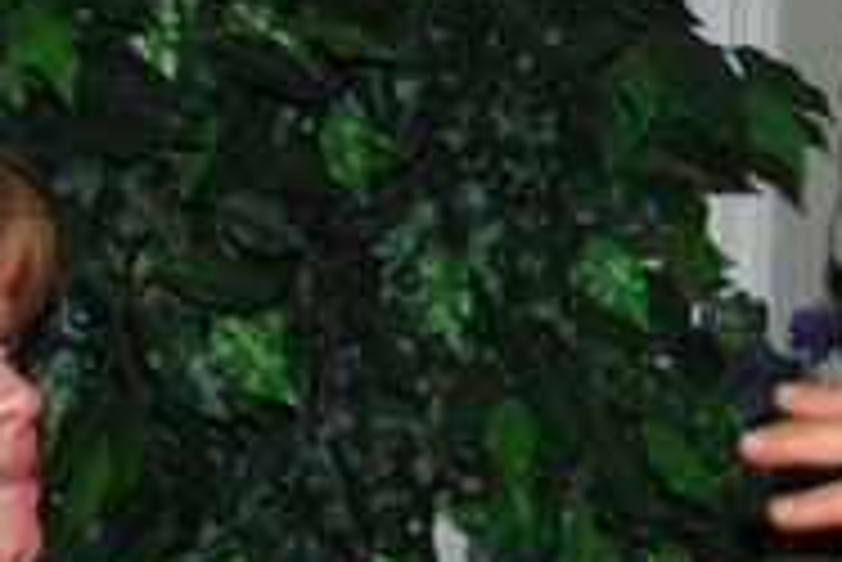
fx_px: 6368
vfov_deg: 5.1
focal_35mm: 272
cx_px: 34
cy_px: 501
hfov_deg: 7.5
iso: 100
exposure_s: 1/60
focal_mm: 85
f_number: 5.6
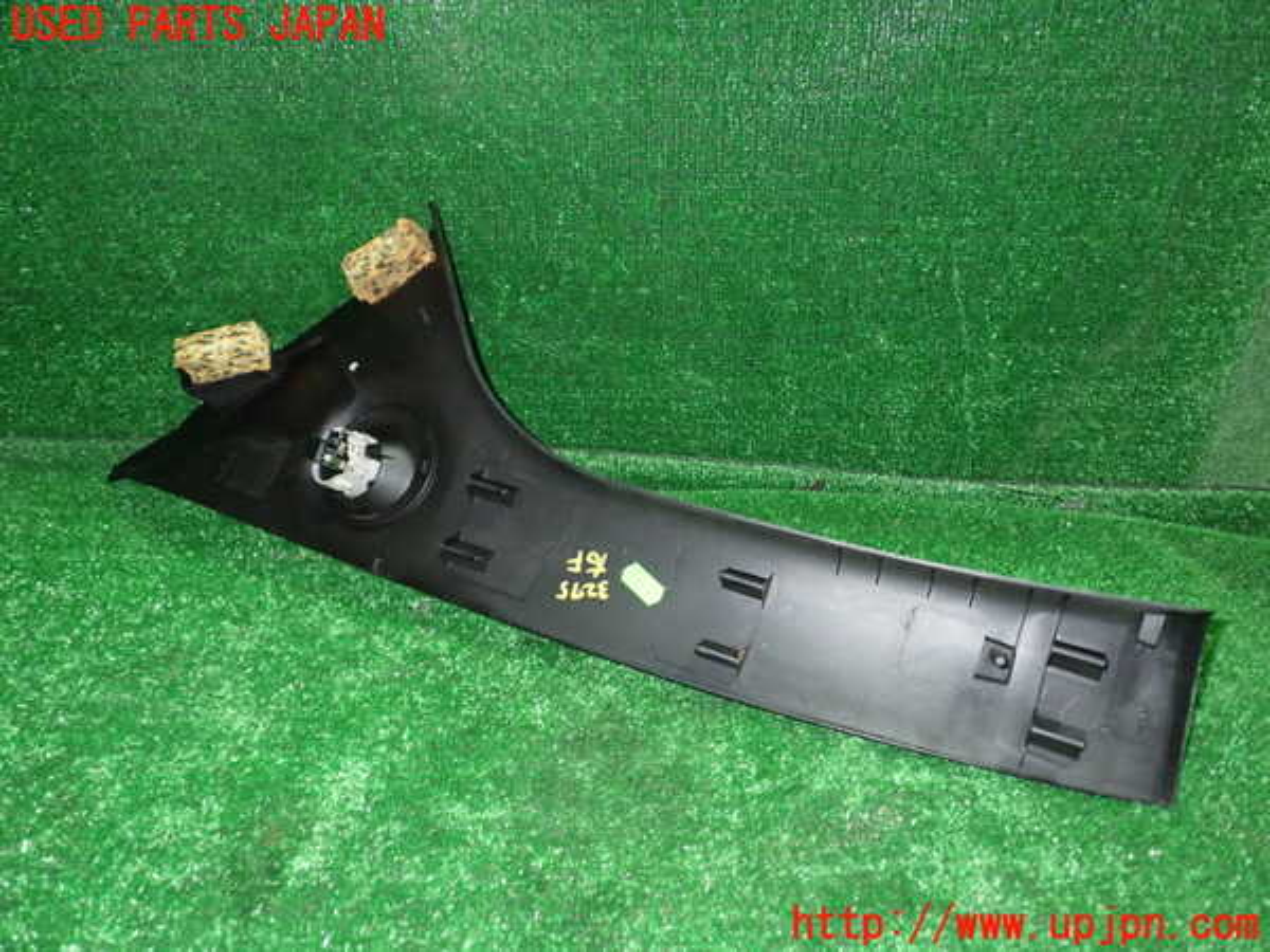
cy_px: 476
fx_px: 1101
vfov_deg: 46.8
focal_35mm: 30
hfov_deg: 60.0
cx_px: 635
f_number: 6.3
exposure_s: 1/30
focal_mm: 5.4
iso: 800
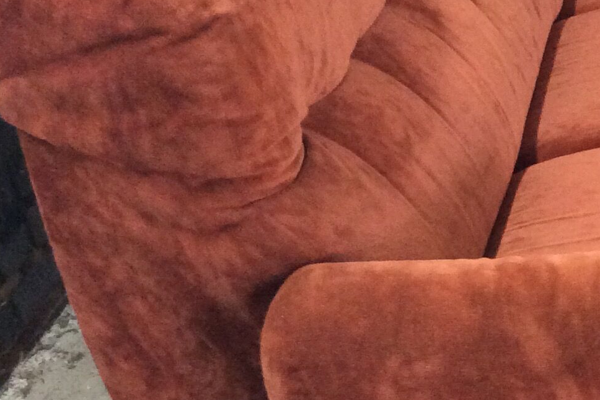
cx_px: 652
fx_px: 1483
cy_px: 211
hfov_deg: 21.7
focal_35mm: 89
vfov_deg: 15.4
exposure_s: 1/17
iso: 250
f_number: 2.4
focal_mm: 3.3
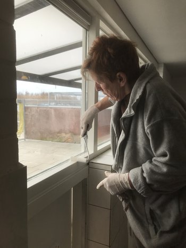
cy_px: 124
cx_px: 93
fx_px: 201
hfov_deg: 49.7
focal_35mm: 28
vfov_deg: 63.5
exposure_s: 1/351
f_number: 1.8
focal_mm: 3.99
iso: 20
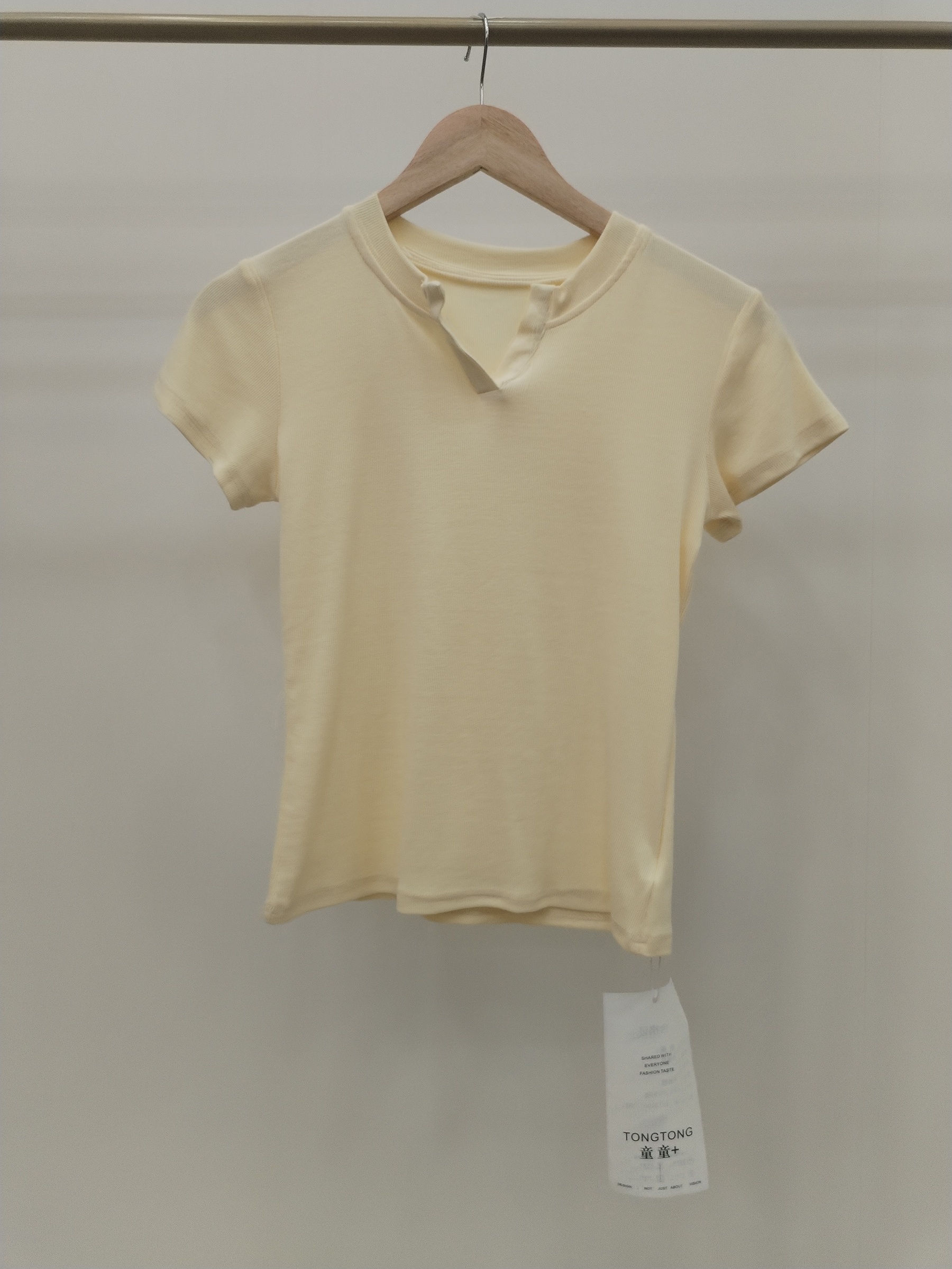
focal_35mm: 29
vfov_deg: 61.7
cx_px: 476
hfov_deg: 48.2
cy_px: 634
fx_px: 1063
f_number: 1.8
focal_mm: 4.75
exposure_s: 1/120
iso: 134
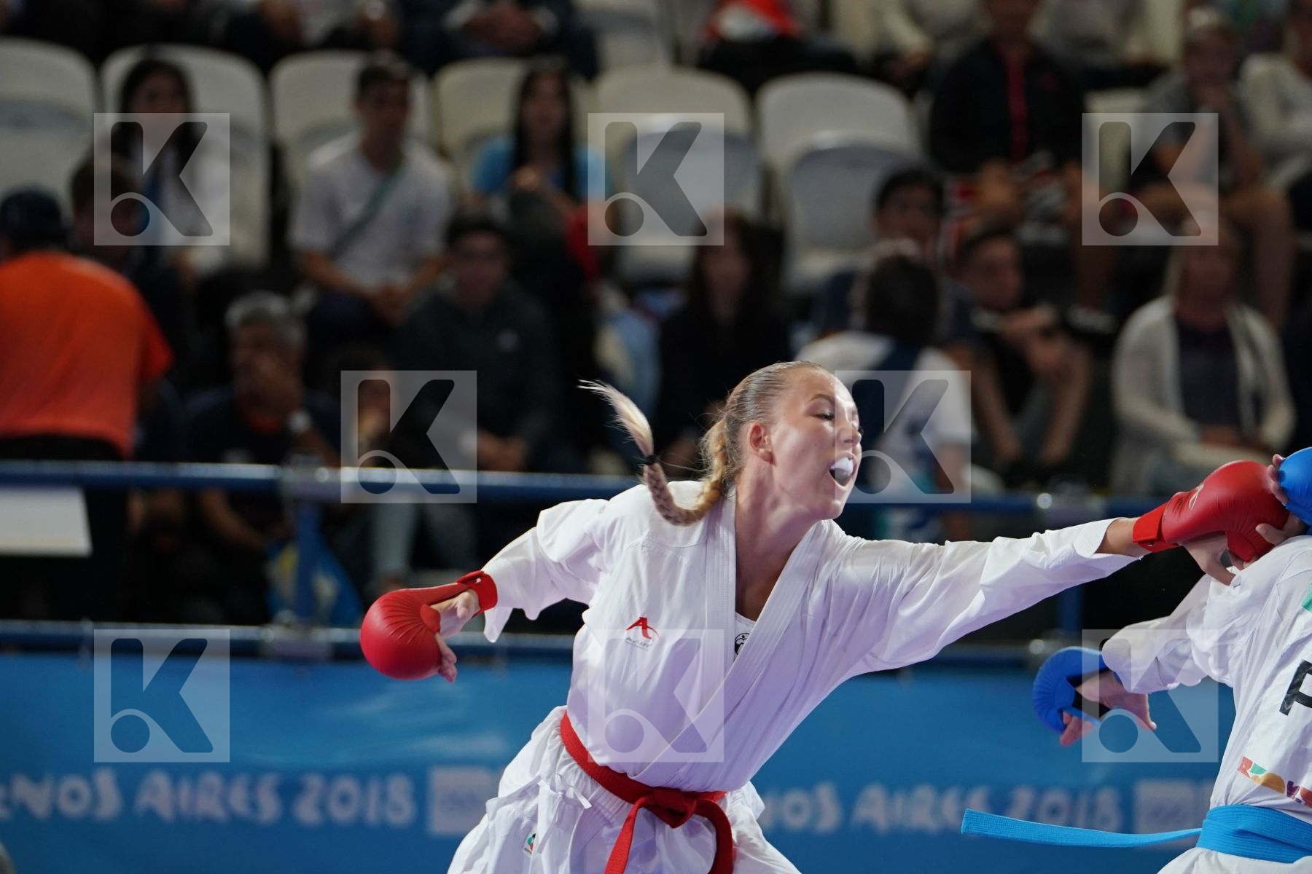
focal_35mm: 243
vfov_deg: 5.7
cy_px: 437
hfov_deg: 8.5
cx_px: 656
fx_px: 8855
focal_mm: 162
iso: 1250
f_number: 2.8
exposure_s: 1/1000
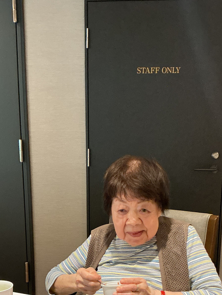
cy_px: 242
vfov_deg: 37.3
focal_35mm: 49
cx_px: 118
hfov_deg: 29.7
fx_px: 419
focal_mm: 3
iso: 250
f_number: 1.8
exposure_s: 1/60
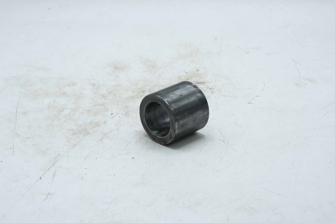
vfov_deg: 15.2
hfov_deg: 22.6
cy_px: 112
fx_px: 837
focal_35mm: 90
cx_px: 168
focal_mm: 90
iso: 500
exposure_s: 1/100
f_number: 13
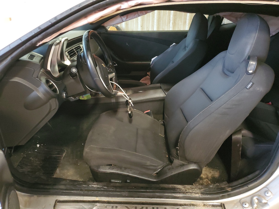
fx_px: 210
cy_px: 104
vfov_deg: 53.1
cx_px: 140
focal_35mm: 26
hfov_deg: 67.3
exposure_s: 1/15
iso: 352
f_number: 1.5
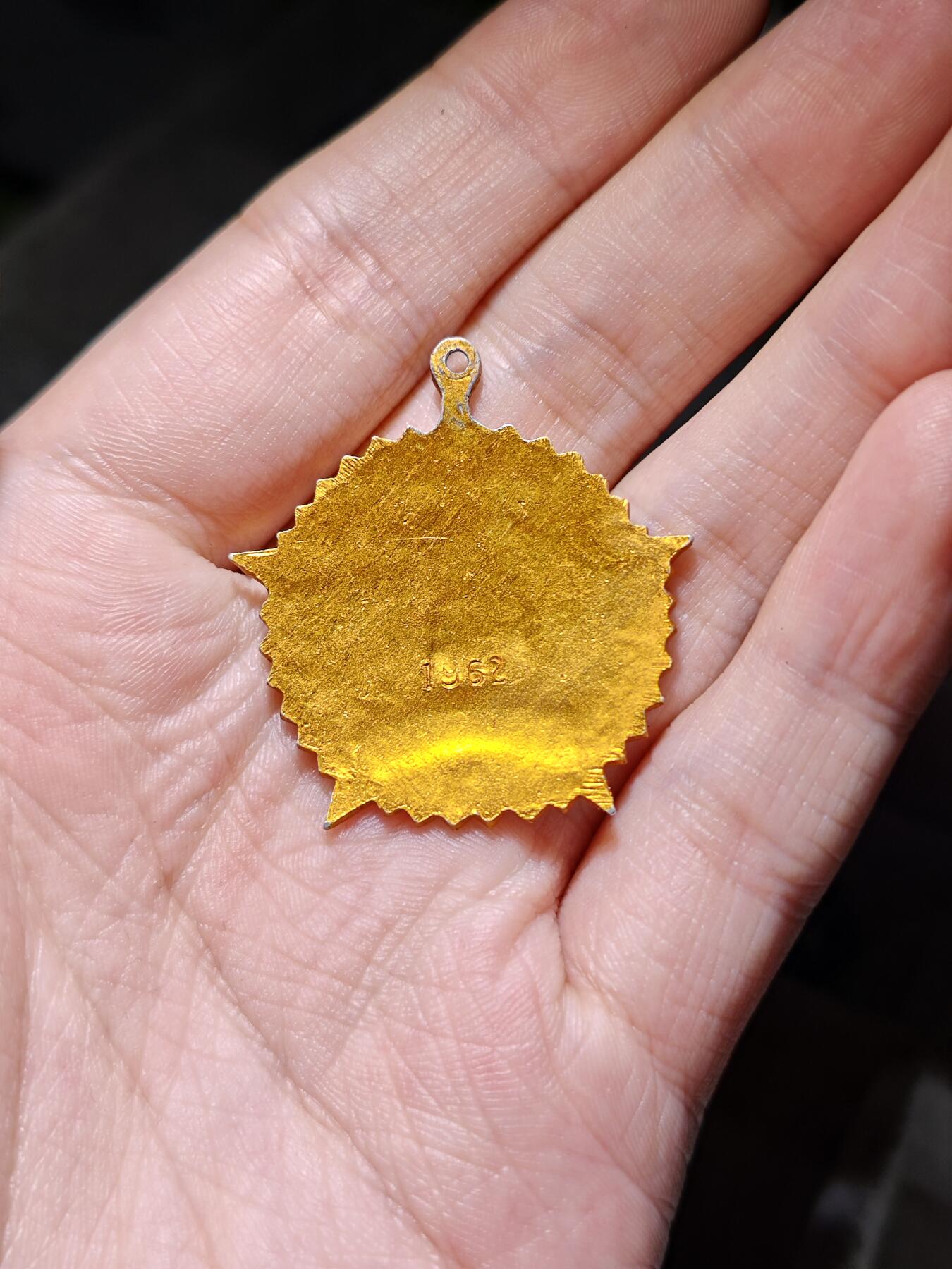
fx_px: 1687
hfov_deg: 31.5
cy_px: 634
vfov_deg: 41.2
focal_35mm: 46
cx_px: 476
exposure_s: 1/2214
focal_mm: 6.55
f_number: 1.6
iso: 50
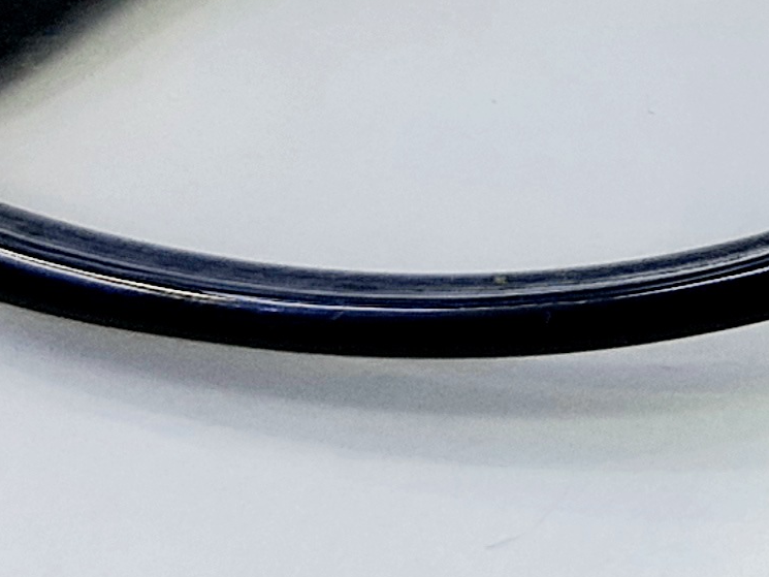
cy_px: -189
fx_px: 3222
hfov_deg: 12.4
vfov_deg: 10.0
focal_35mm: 145
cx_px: 1383
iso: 40
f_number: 1.7
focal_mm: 3.93
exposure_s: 1/169
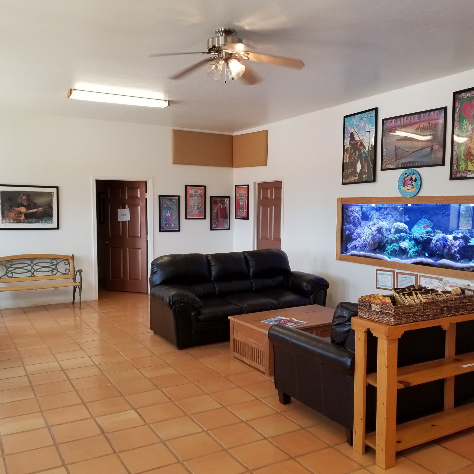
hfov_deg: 52.5
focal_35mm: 31
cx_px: 259
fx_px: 480
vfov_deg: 52.5
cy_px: 235
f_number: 1.7
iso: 100
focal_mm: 4.3
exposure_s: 1/60
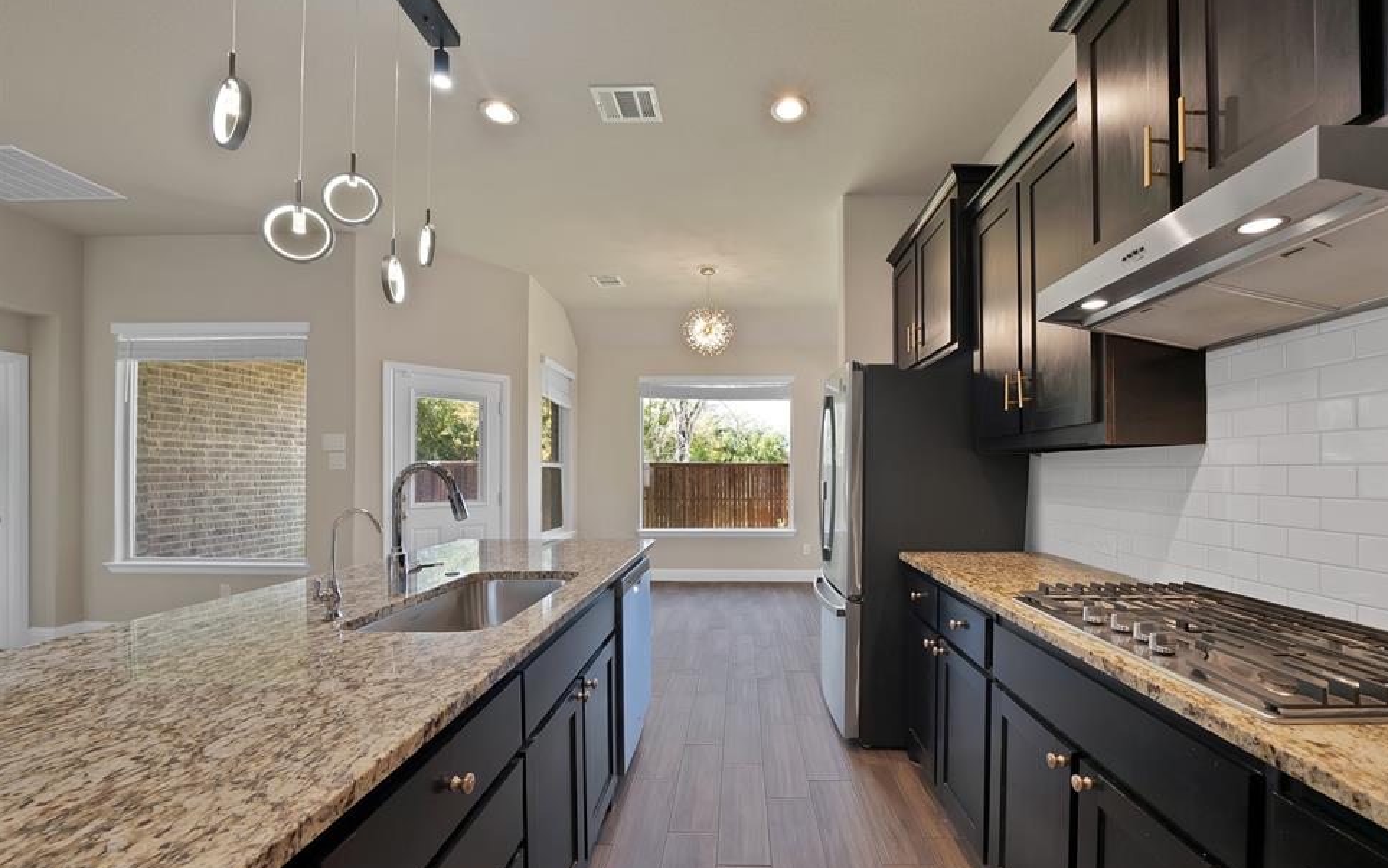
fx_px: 492
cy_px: 456
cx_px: 737
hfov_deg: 109.2
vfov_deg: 82.8
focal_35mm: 13
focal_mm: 12
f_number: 9
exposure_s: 1/4
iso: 640
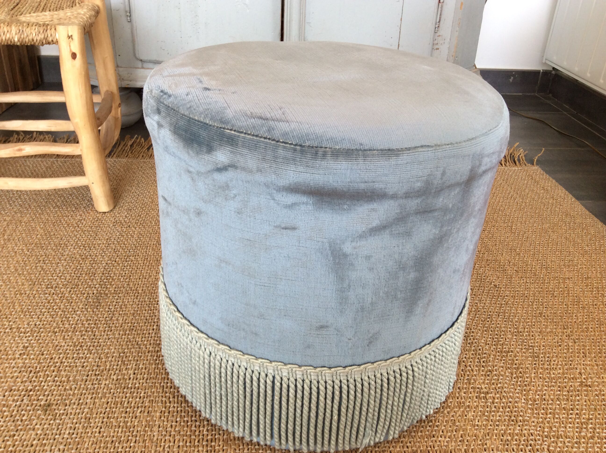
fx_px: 559
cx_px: 303
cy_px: 226
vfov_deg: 44.1
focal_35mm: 32
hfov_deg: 56.9
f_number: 2.4
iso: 32
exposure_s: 1/50
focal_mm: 3.3
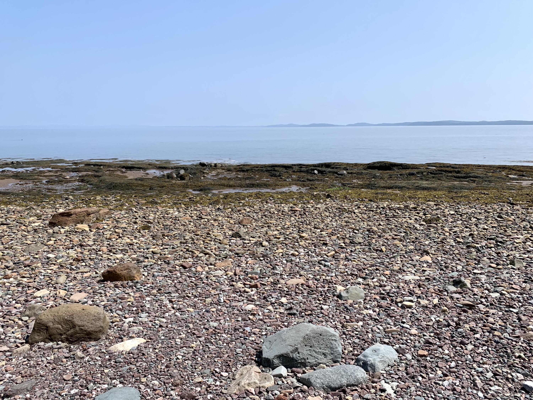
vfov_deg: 53.1
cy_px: 200
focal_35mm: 26
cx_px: 266
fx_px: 400
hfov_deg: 67.3
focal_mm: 4.25
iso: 25
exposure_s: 1/2994
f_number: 1.8
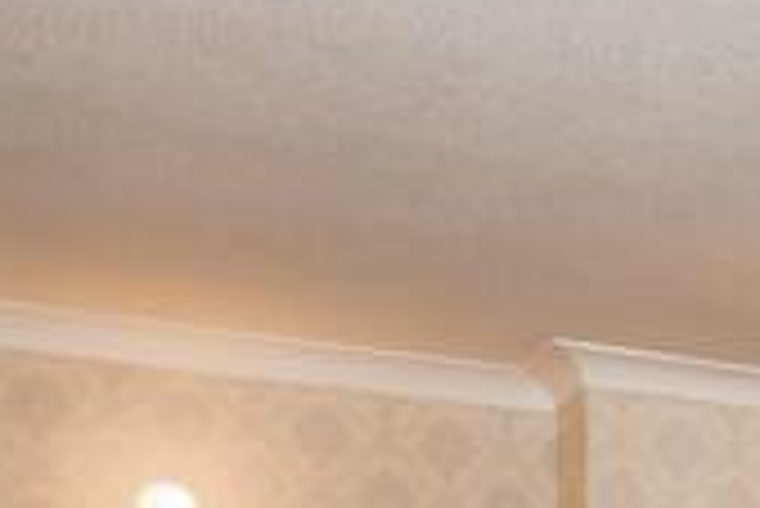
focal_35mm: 91
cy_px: 789
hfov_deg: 16.5
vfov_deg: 14.0
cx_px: 1560
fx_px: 1923
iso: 400
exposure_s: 1/30
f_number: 8
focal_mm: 10
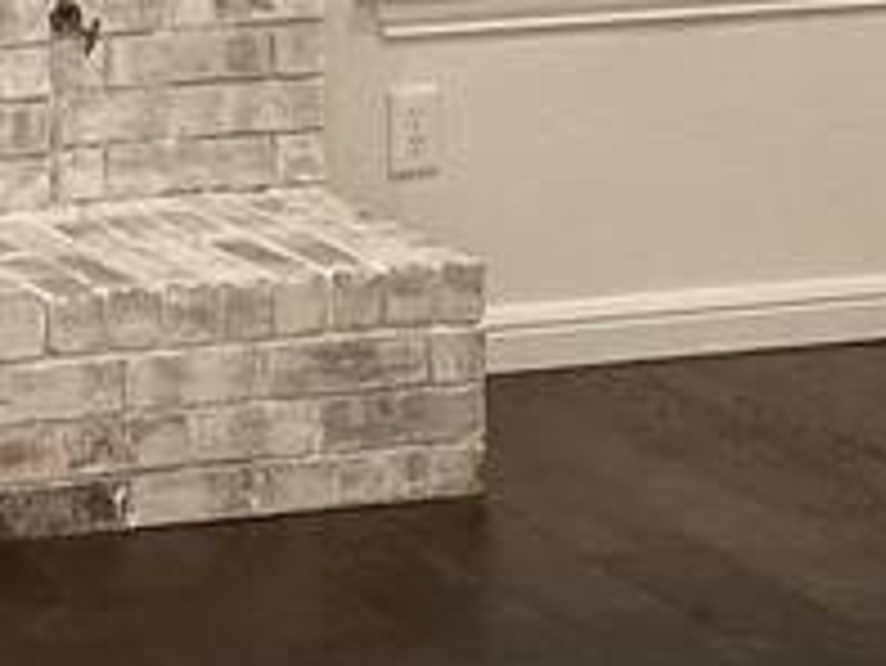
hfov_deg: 12.1
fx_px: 4123
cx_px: 0
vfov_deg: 8.9
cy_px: -432
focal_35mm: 161
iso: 320
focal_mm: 3.3
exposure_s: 1/60
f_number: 2.4
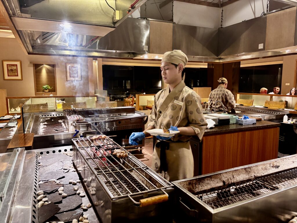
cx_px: 148
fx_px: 223
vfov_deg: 53.1
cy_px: 112
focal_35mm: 26
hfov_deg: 67.3
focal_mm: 5.96
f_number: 1.6
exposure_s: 1/33
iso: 400
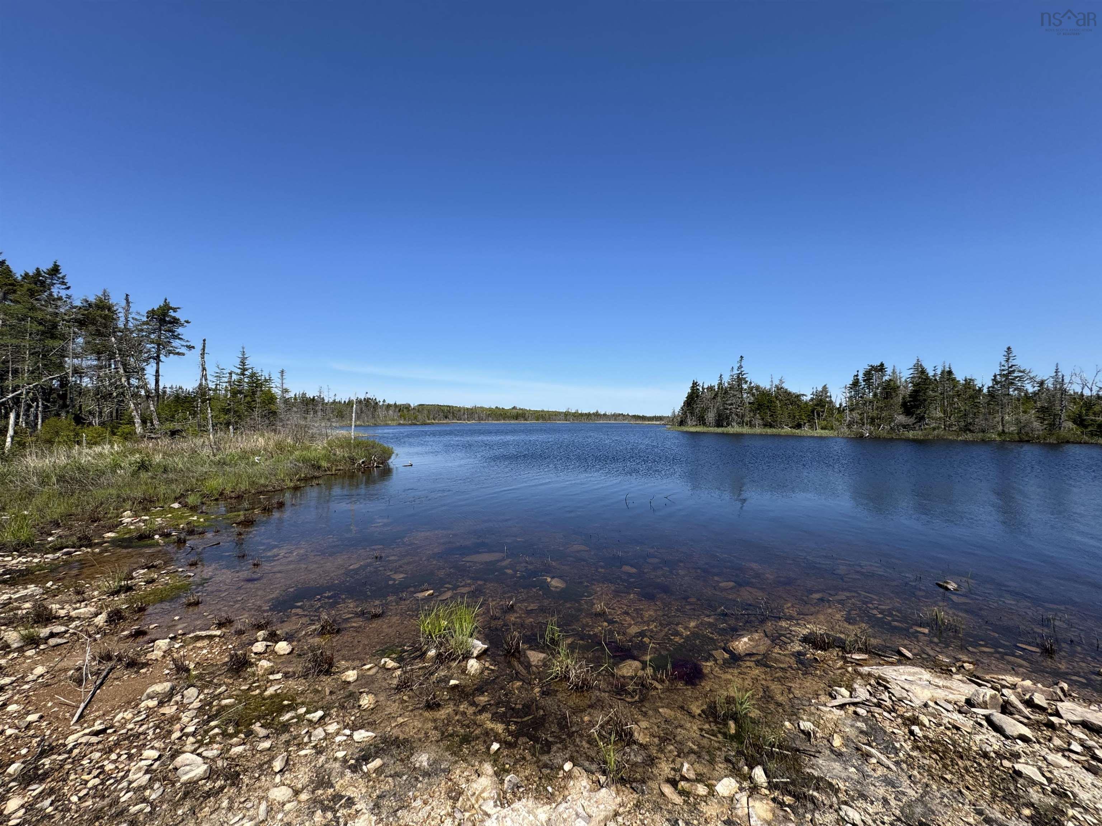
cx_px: 551
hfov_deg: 102.1
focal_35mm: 14
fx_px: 446
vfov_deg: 85.7
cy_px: 413
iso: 50
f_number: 2.2
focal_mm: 2.22
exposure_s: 1/2415
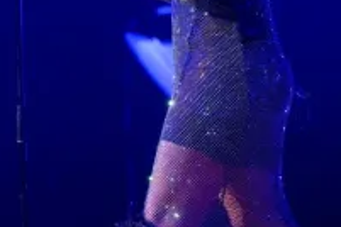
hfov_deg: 2.9
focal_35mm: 698
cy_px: 75
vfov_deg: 2.0
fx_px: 6611
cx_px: -120
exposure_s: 1/1250
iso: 4000
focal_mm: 185
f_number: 2.8
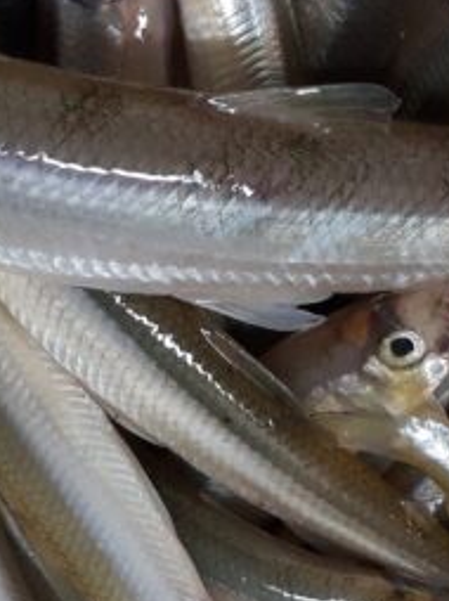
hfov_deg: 13.5
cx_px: 139
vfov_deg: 17.7
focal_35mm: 109
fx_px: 1888
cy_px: 577
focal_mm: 3.6
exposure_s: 1/33
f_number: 1.9
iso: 200
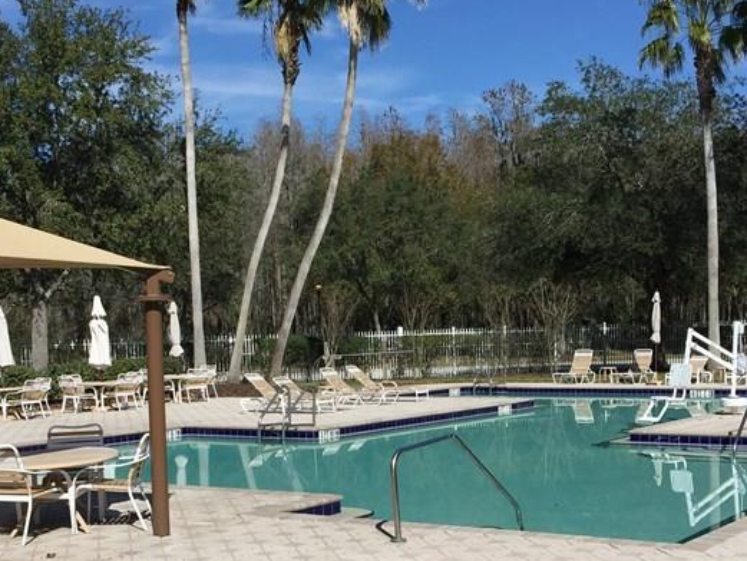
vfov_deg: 25.3
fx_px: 1230
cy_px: 442
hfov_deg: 33.7
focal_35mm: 57
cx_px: 334
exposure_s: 1/3300
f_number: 2.2
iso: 32
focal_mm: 4.15
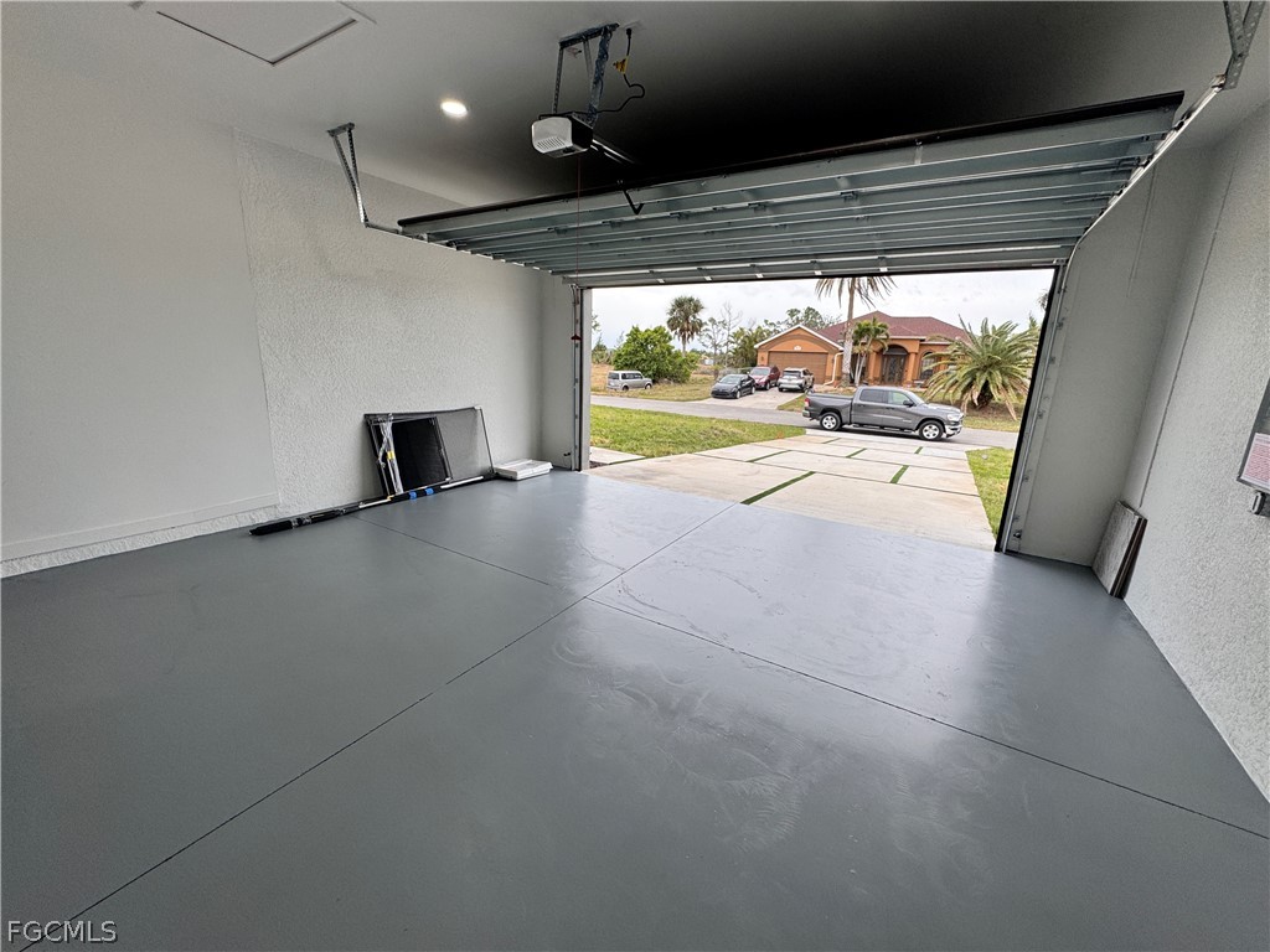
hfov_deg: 102.1
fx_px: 514
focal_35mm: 14
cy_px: 476
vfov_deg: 85.7
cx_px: 635
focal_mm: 2.22
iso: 40
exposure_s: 1/238
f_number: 2.2
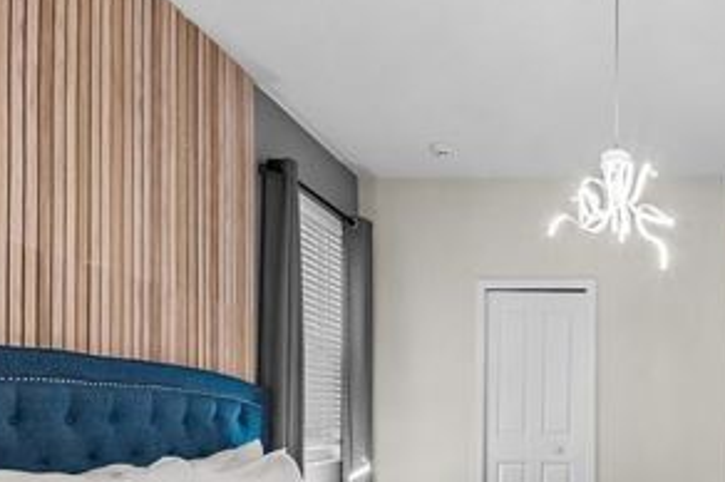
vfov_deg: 40.8
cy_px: 450
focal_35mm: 29
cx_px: 639
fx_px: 583
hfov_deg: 56.0
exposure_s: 1/6
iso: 1000
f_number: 6.3
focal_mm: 12
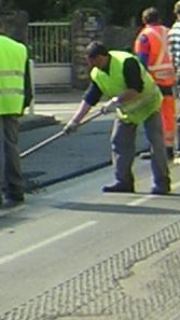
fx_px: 1791
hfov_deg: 5.1
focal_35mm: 211
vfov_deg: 10.1
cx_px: -542
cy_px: 0
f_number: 2.6
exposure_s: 1/505
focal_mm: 4.7
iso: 100
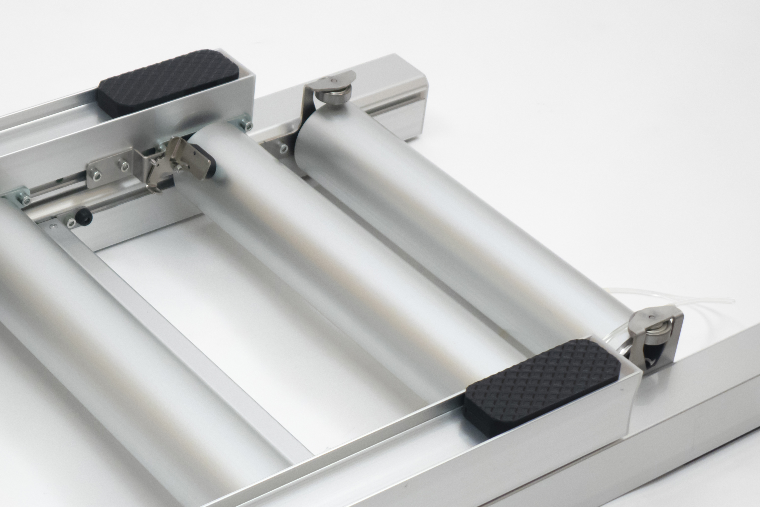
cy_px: 389
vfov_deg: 14.0
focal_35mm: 97
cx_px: 234
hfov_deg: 20.9
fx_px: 2048
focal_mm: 19.77
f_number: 2.8
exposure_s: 1/60
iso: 320
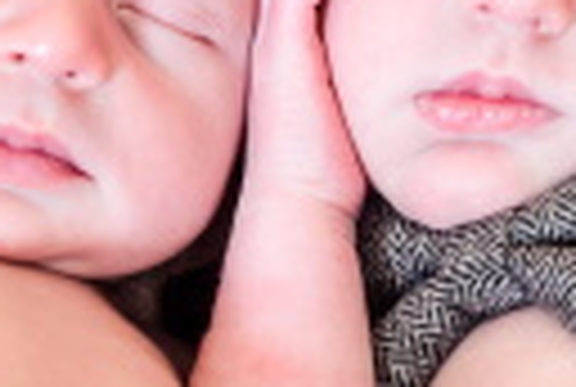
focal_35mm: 234
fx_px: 3753
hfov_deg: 8.8
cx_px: 423
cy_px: 47
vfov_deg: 5.9
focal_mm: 50
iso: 800
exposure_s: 1/60
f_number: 4
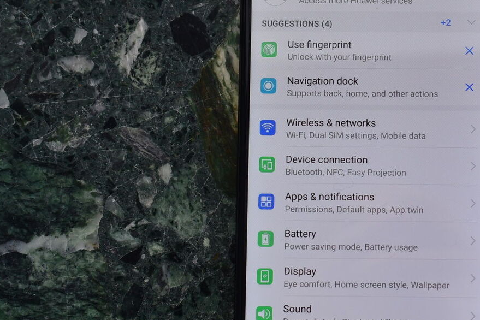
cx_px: 363
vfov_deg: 11.6
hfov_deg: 17.2
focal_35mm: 118
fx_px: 1573
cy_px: 140
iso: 400
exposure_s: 1/200
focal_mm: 36
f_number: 7.1
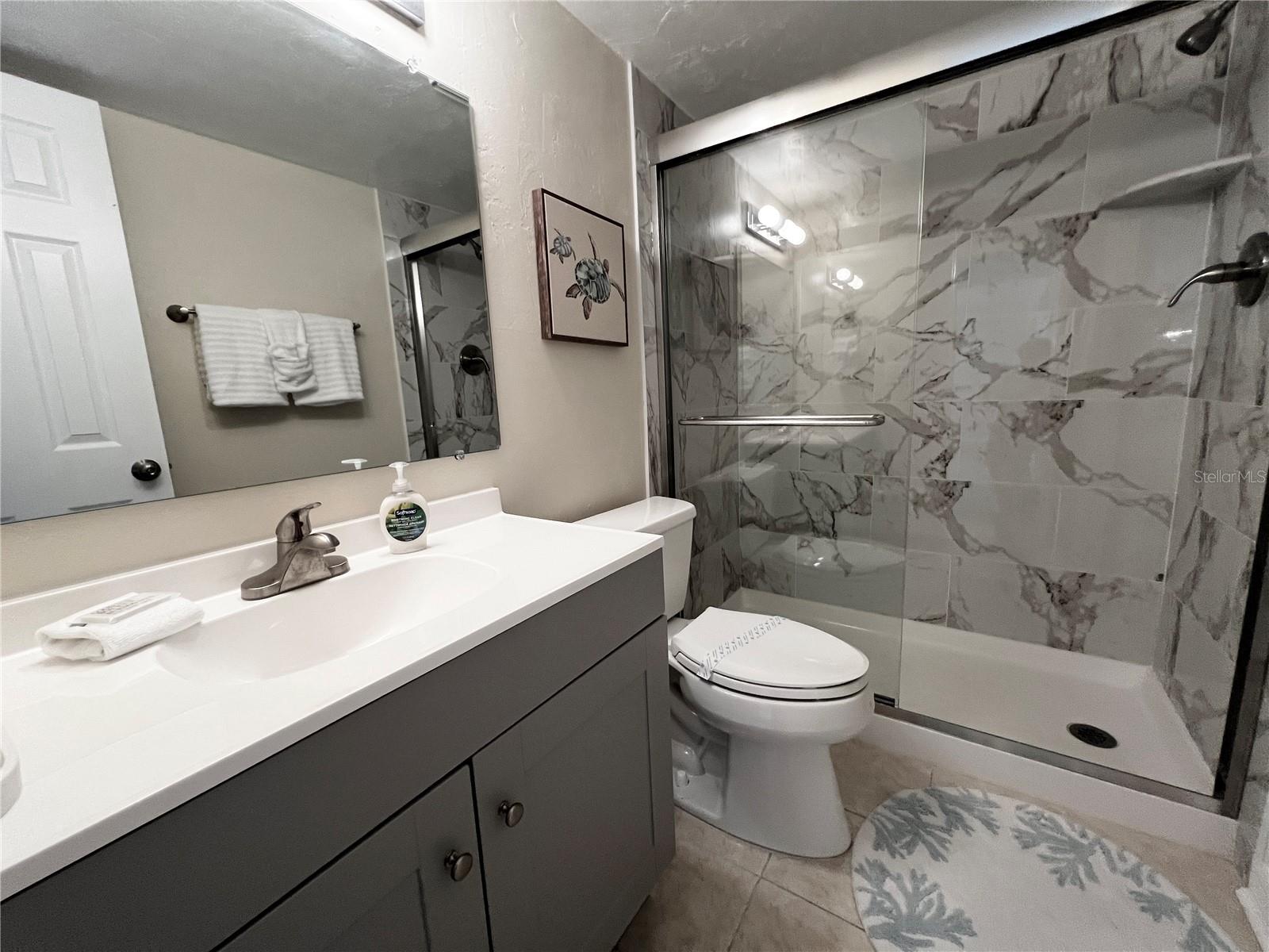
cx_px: 634
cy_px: 476
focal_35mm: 13
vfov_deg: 89.9
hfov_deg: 106.2
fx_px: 477
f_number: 1.8
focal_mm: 1.57
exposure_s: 1/120
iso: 250
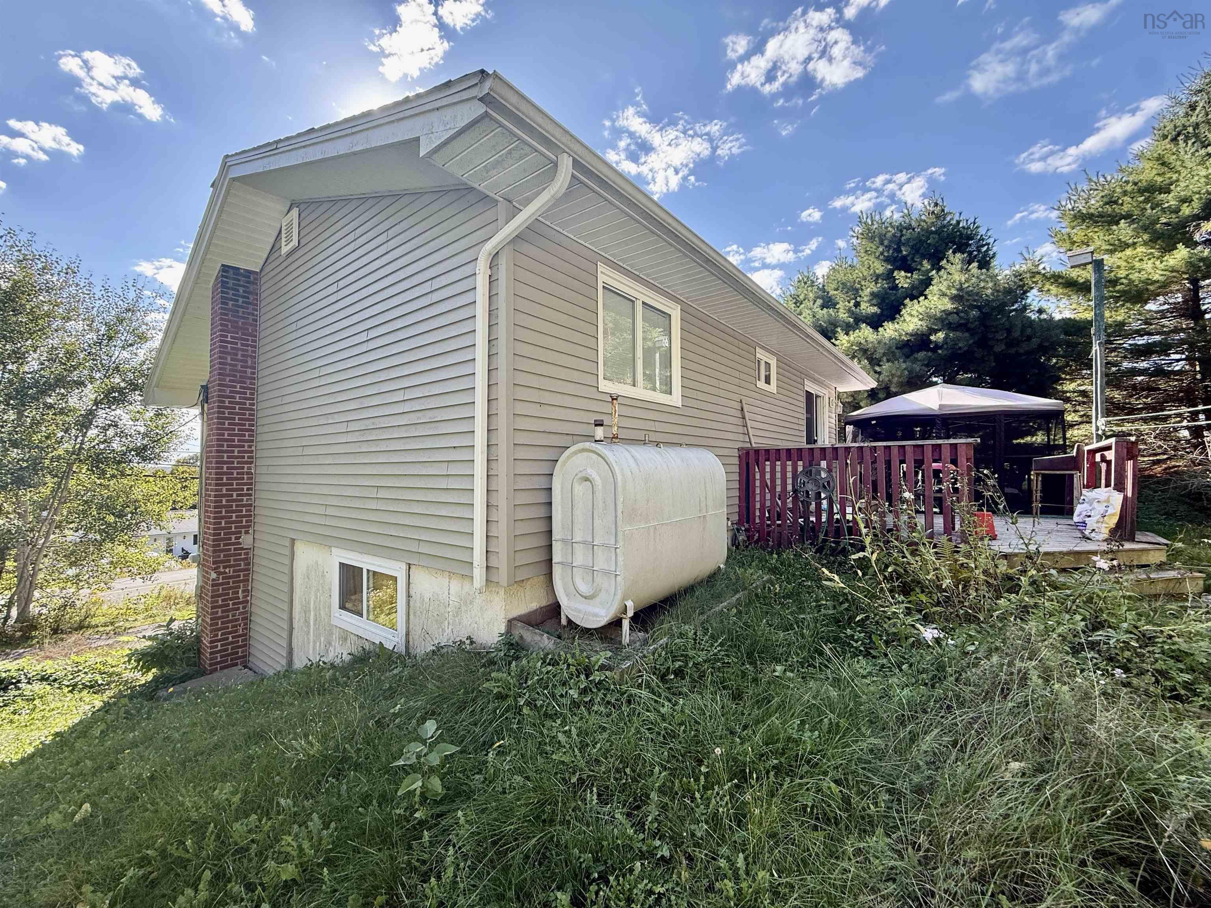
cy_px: 454
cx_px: 606
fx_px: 490
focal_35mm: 14
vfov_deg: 85.7
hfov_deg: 102.1
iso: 64
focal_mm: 2.22
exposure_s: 1/355
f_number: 2.2
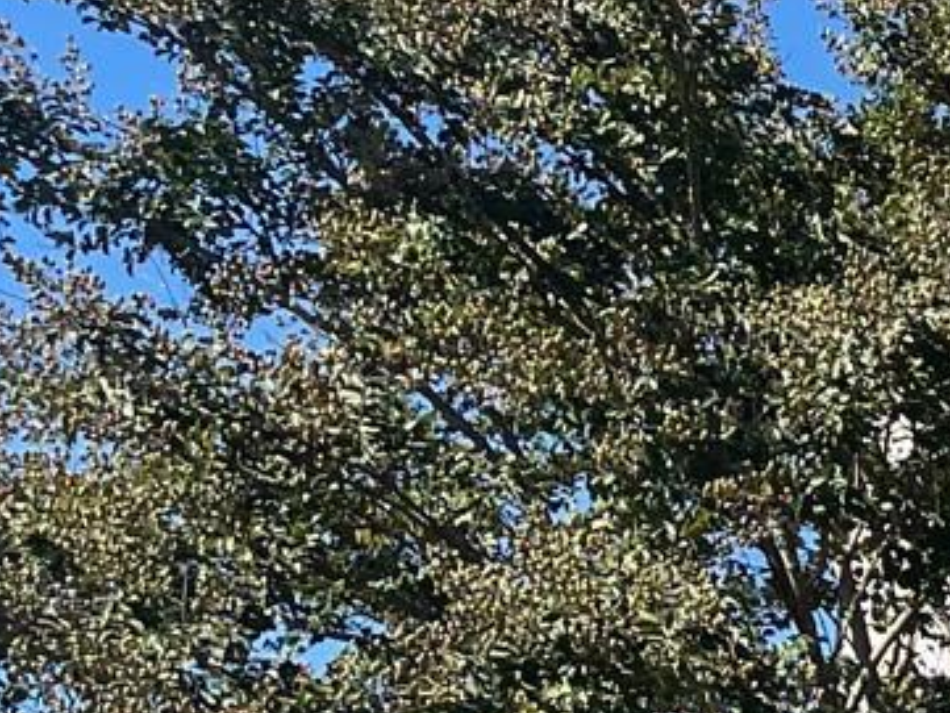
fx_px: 3981
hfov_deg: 10.6
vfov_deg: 9.6
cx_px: 2634
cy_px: 1347
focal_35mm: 145
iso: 32
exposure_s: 1/2488
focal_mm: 5.1
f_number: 1.6
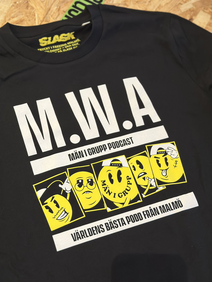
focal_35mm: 48
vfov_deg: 39.7
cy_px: 141
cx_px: 106
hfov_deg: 30.3
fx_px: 392
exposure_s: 1/50
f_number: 1.78
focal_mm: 6.86
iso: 200
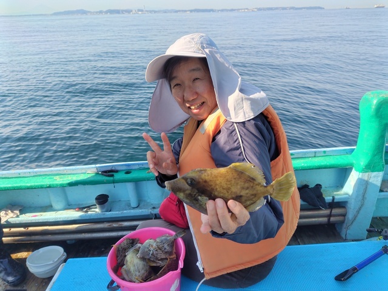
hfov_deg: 73.9
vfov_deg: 58.9
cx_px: 194
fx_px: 258
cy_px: 146
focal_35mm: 23
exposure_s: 1/512
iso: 50
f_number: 1.9
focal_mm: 5.6
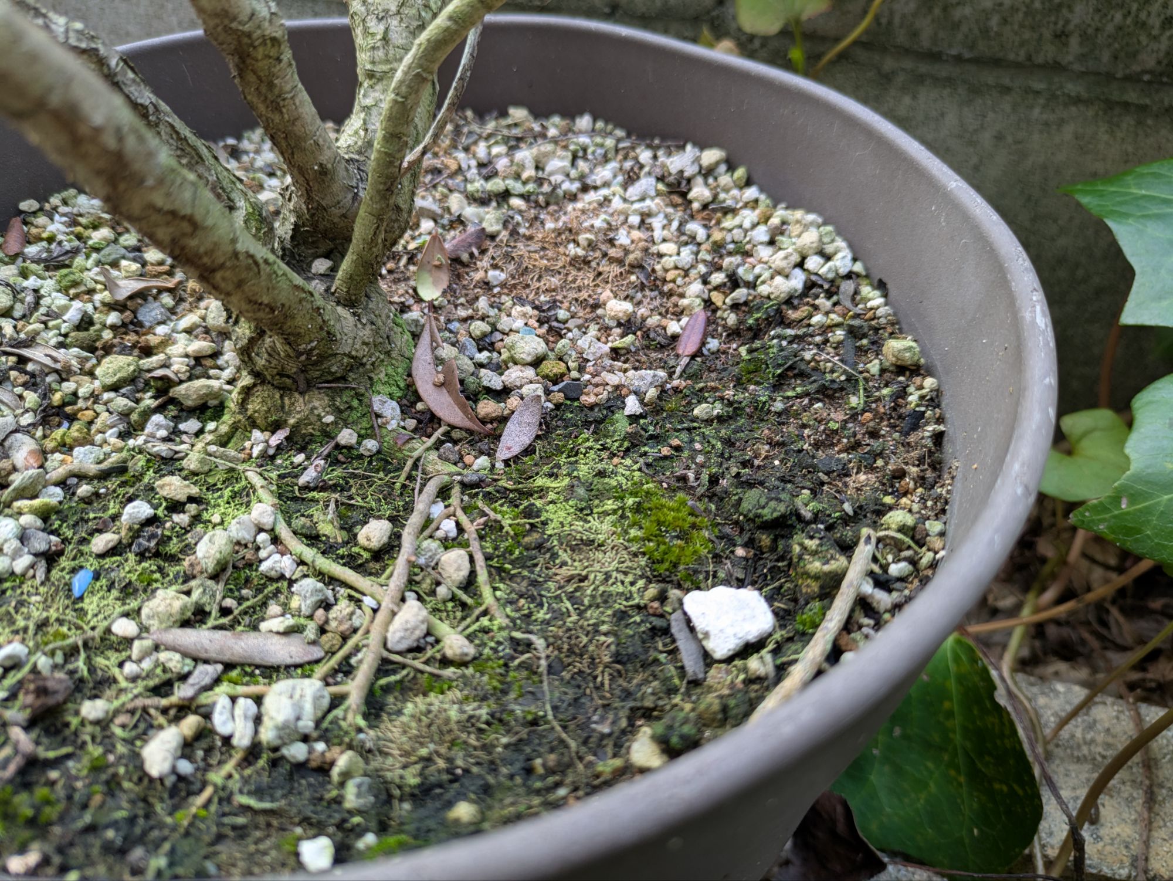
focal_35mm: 25
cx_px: 586
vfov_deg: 54.9
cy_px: 440
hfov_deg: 69.4
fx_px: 848
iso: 51
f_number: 1.89
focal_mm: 5.43
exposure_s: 1/60
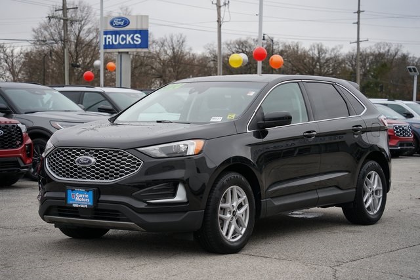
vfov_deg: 18.4
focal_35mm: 74
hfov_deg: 27.3
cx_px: 210
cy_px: 140
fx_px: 863
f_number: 4
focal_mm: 74
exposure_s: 1/160
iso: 250
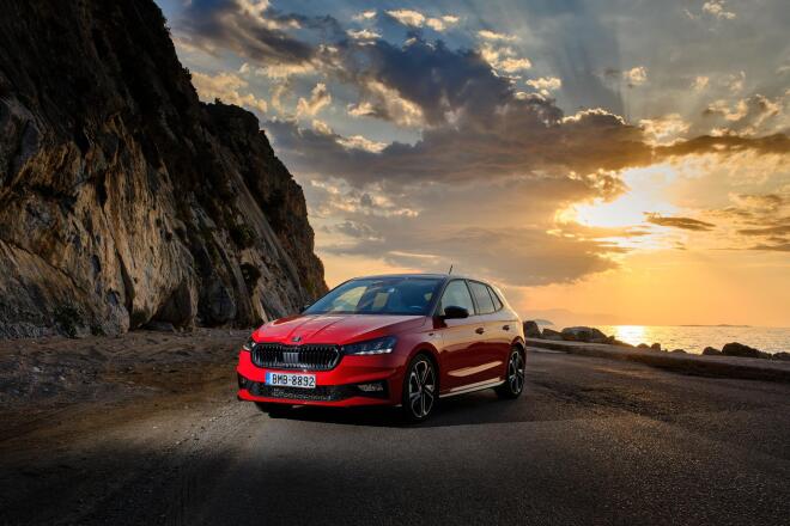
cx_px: 395
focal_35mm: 37
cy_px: 263
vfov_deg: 35.9
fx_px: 812
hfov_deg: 51.9
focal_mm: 24.9
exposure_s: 1/320
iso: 125
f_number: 5.6
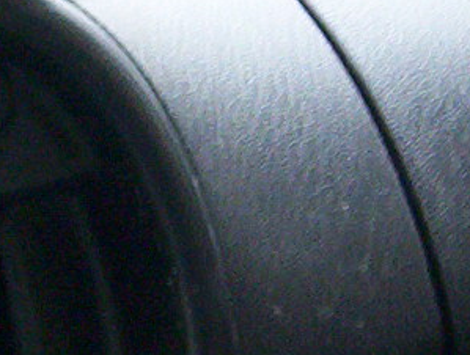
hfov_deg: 9.1
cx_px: -134
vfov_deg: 7.0
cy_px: 6
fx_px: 2900
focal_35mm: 213
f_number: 3.84
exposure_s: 1/5.7
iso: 140
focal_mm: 5.26
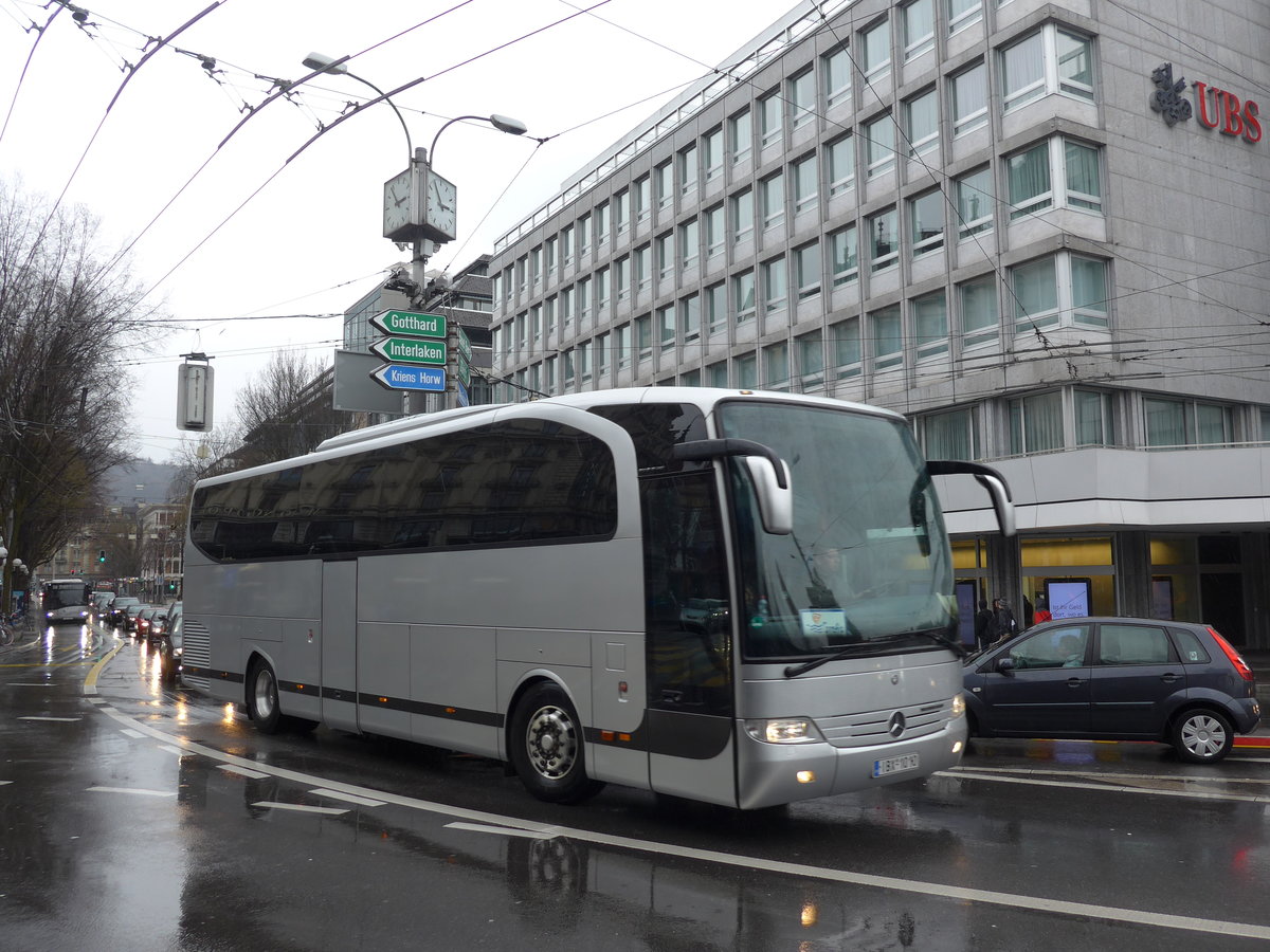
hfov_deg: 61.7
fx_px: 1064
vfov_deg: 48.2
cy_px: 476
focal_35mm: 29
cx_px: 635
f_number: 2.8
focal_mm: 6
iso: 80
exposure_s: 1/200
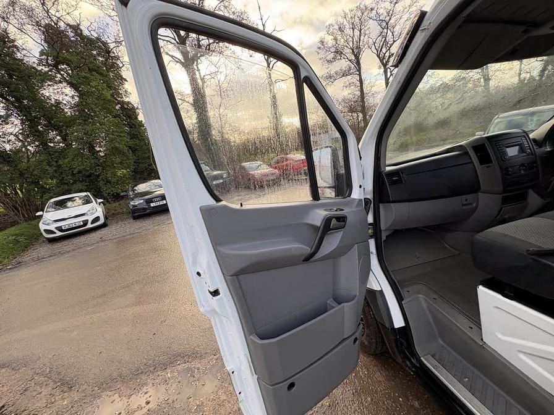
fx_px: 224
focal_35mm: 14
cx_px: 277
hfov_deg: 102.1
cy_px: 208
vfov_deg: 85.7
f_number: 2.2
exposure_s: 1/121
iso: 40
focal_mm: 2.22
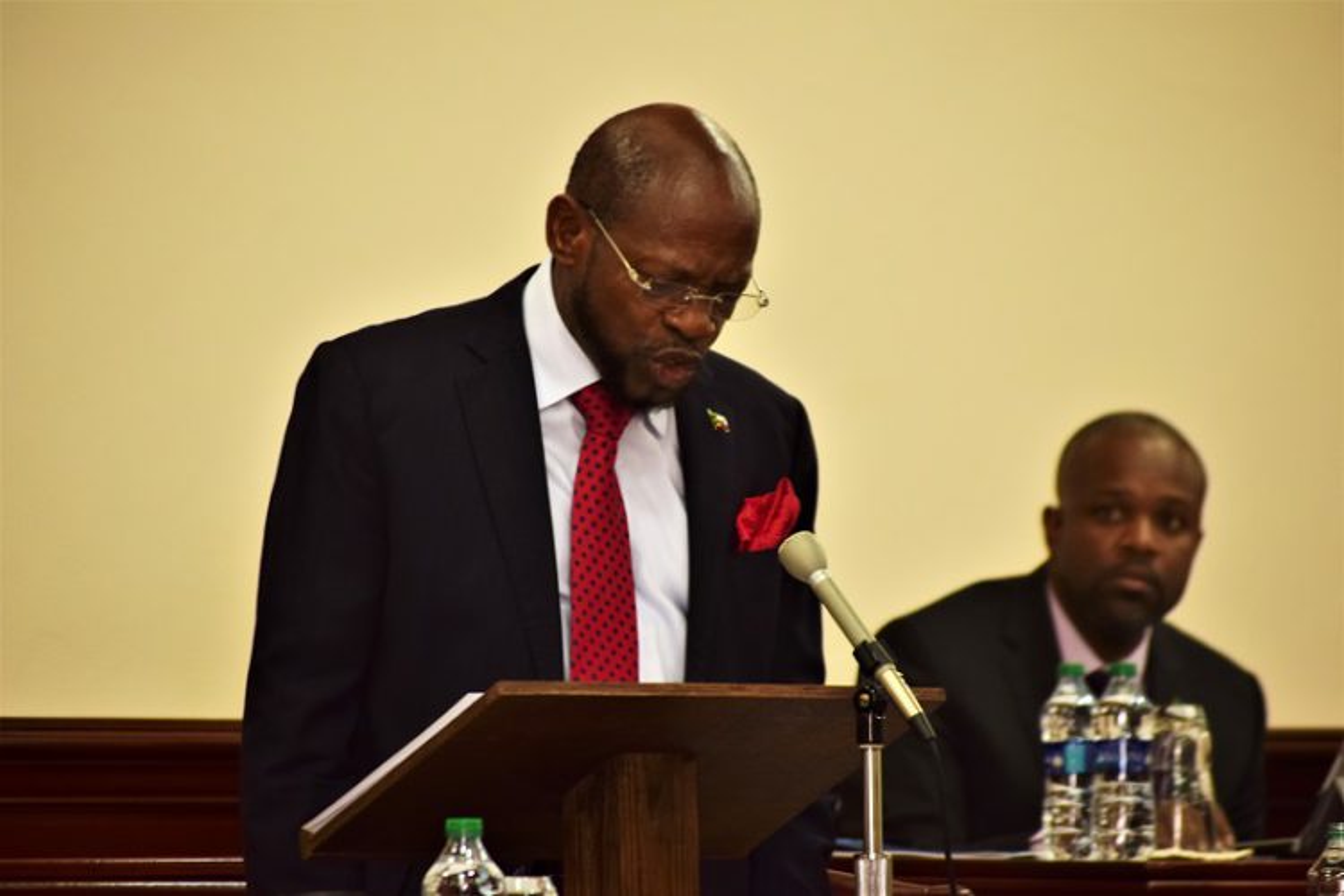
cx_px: 672
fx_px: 9239
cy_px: 448
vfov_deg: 5.6
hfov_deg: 8.3
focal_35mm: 248
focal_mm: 165
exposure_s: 1/50
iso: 400
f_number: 6.3
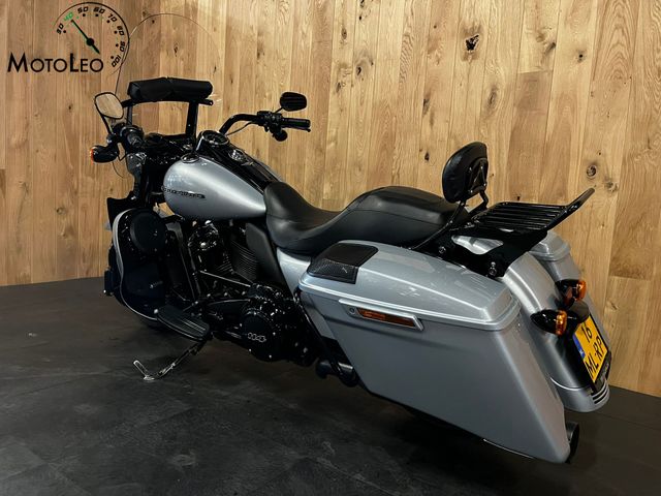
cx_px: 330
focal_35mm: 26
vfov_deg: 53.1
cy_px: 248
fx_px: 496
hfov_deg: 67.3
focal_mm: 5.1
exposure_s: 1/33
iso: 500
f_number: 1.6
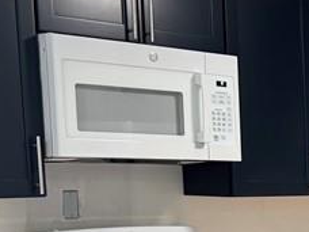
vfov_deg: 13.1
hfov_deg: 16.3
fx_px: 964
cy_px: 335
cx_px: 492
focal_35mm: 108
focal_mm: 6.76
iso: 160
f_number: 1.78
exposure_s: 1/120
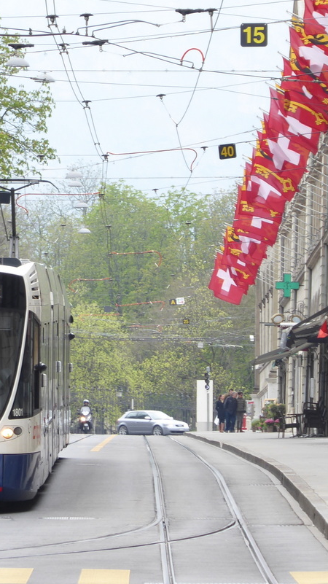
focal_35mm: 480
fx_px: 7429
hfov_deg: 2.5
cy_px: 300
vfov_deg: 4.5
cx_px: -61
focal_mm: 47.5
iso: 80
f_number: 5.6
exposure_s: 1/80
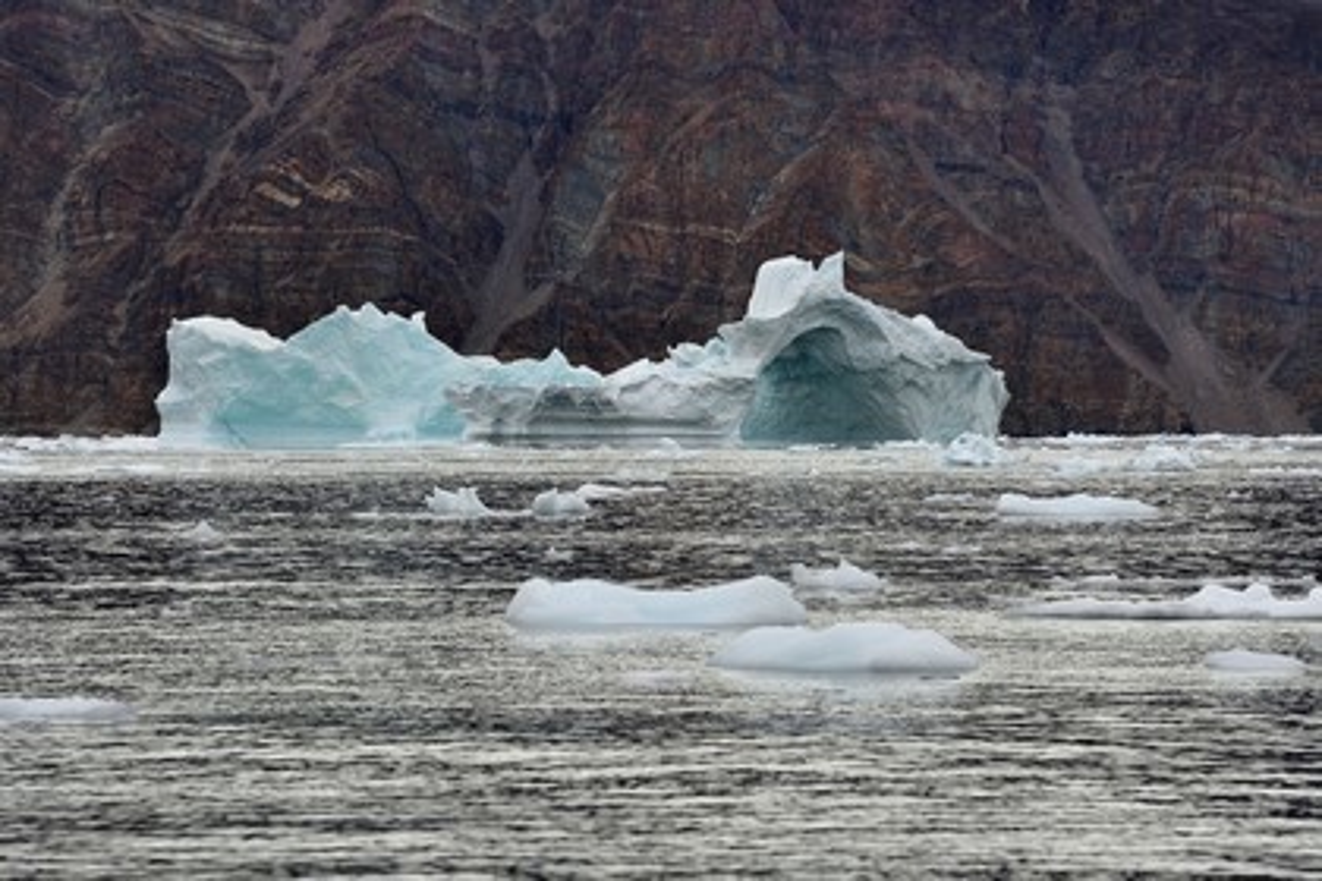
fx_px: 7344
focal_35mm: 200
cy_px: 440
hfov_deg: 10.3
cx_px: 661
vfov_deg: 6.9
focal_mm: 200
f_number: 10
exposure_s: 1/500
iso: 400
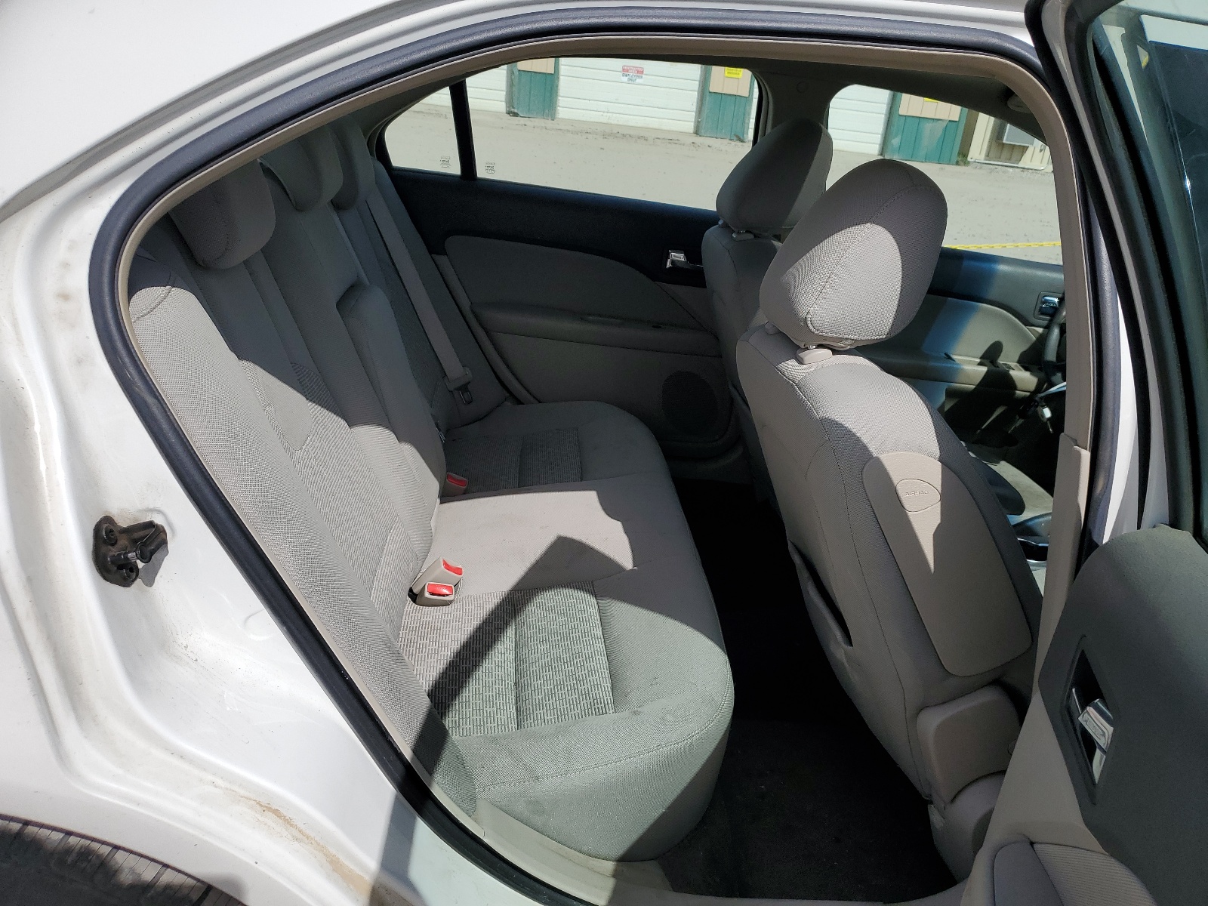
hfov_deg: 67.3
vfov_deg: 53.1
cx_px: 604
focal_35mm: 26
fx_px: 907
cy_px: 453
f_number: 1.5
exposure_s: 1/5000
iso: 50
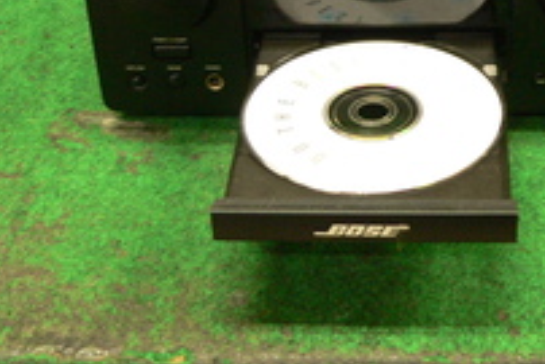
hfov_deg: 24.6
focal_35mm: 82
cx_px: 359
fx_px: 1242
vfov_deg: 16.3
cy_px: -15
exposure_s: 1/10
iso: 200
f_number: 2.8
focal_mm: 7
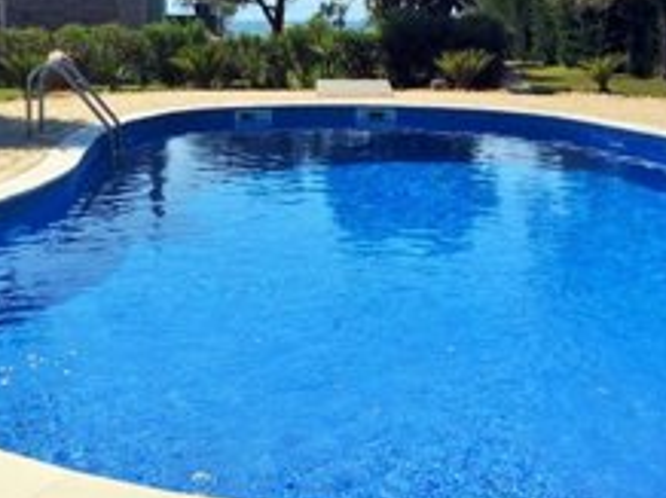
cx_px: 249
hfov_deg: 36.0
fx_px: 1019
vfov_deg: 27.2
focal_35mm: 53
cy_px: 144
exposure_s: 1/2725
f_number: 2.4
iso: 32
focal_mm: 3.3
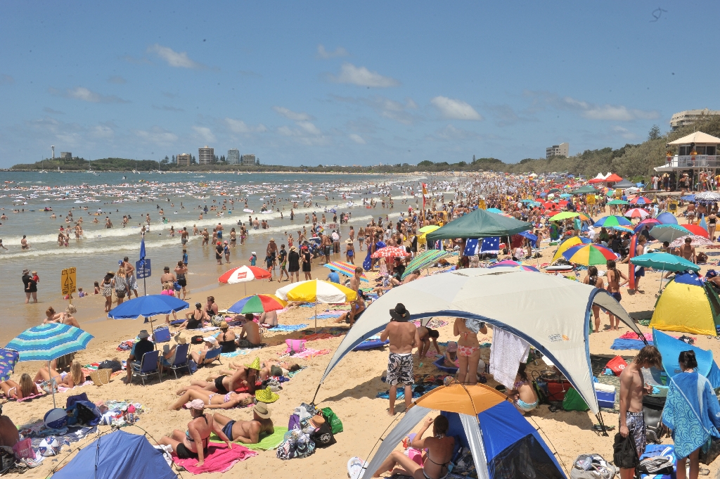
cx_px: 360
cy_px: 240
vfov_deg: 37.8
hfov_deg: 54.5
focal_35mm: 35
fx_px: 699
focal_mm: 35
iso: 400
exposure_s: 1/250
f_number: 22
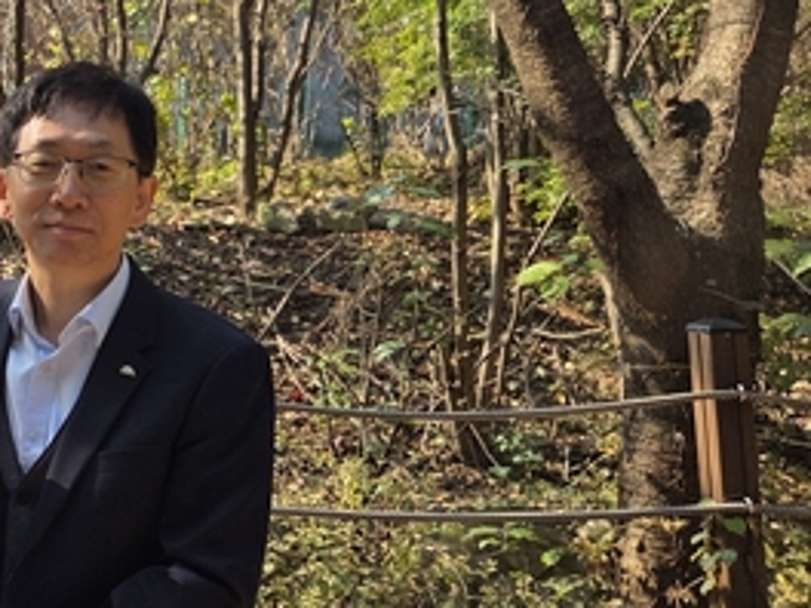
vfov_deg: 23.6
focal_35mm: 61
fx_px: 1429
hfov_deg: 27.5
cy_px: 115
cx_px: -184
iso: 80
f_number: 1.8
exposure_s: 1/3143
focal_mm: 5.4
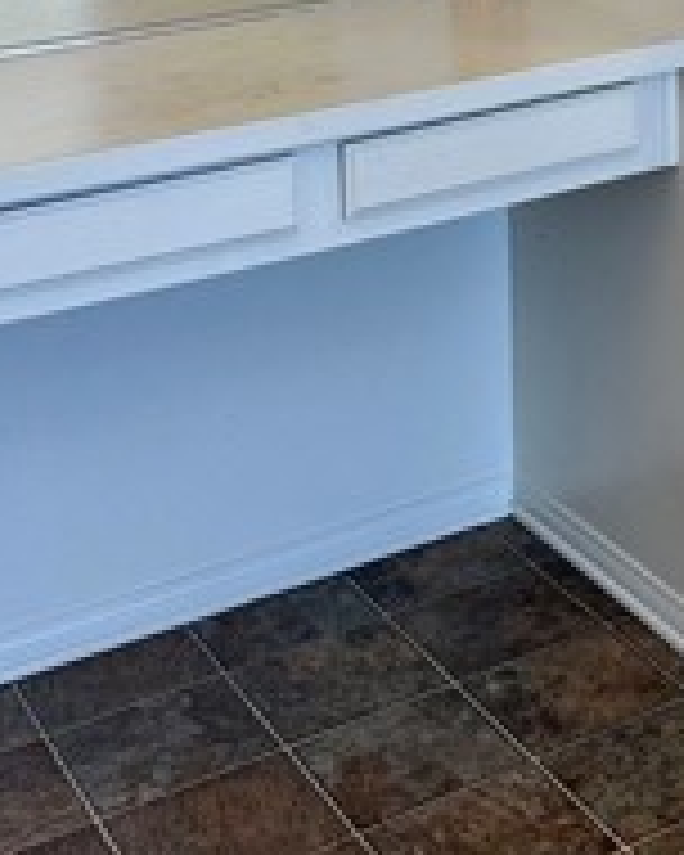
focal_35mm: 79
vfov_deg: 21.7
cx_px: 963
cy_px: -270
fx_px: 1999
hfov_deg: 17.8
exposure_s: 1/257
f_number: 1.78
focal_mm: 6.86
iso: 80
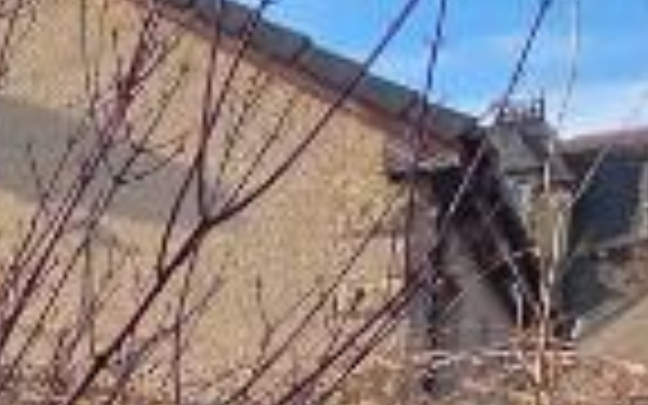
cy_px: 900
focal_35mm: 98
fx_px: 1731
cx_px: -572
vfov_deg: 11.5
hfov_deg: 16.9
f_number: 1.9
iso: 40
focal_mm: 2.2
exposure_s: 1/1904
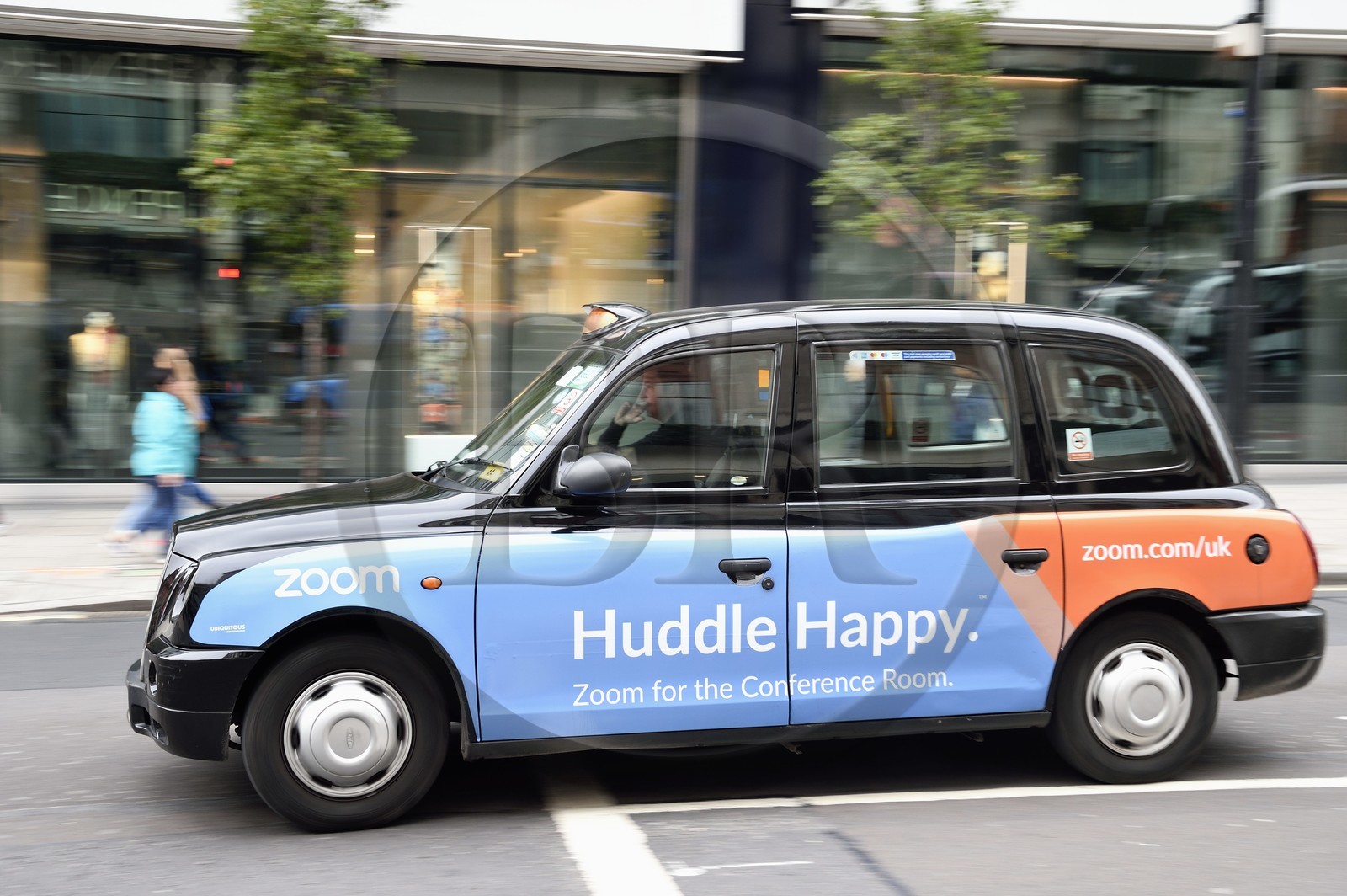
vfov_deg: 29.2
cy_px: 448
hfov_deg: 42.8
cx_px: 674
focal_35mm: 46
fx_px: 1720
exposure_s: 1/80
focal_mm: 46
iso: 400
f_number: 6.3
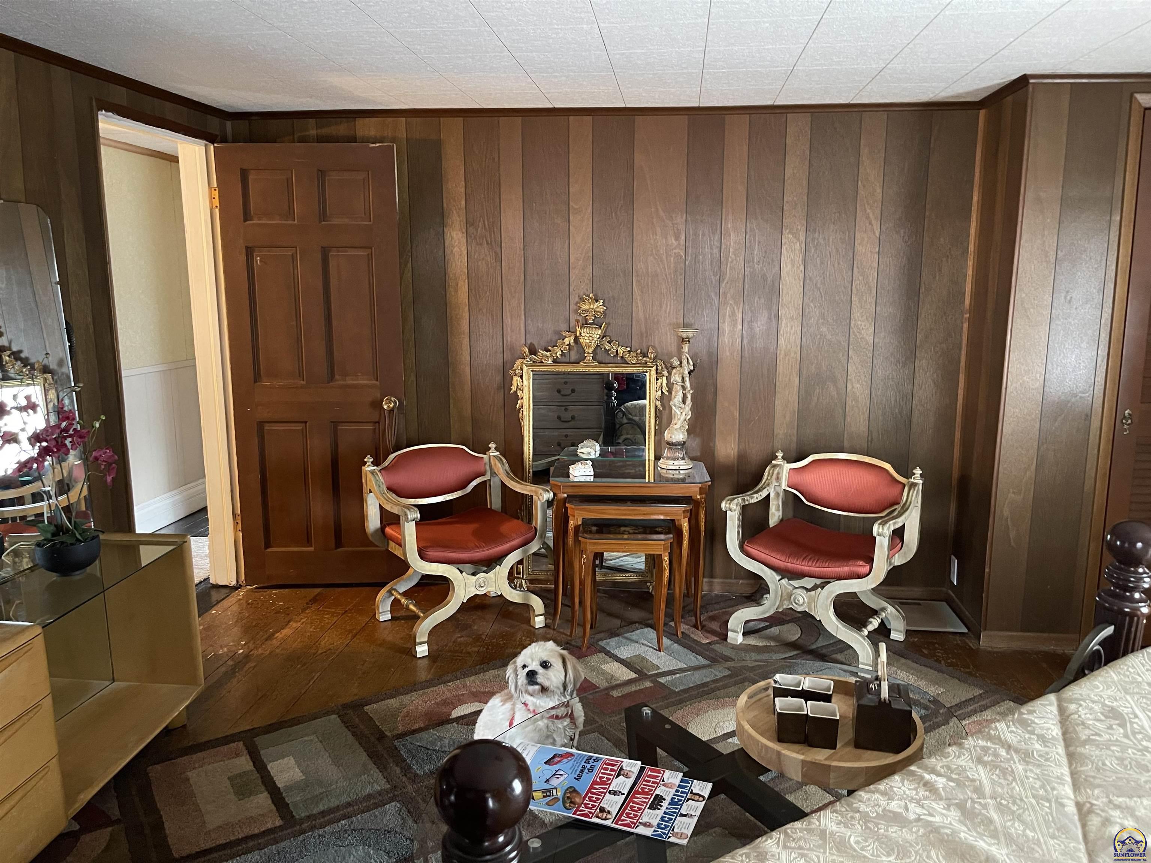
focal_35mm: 26
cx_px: 576
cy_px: 432
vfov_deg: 53.1
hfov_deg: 67.3
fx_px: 865
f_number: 1.6
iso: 500
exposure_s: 1/30
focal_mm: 5.1
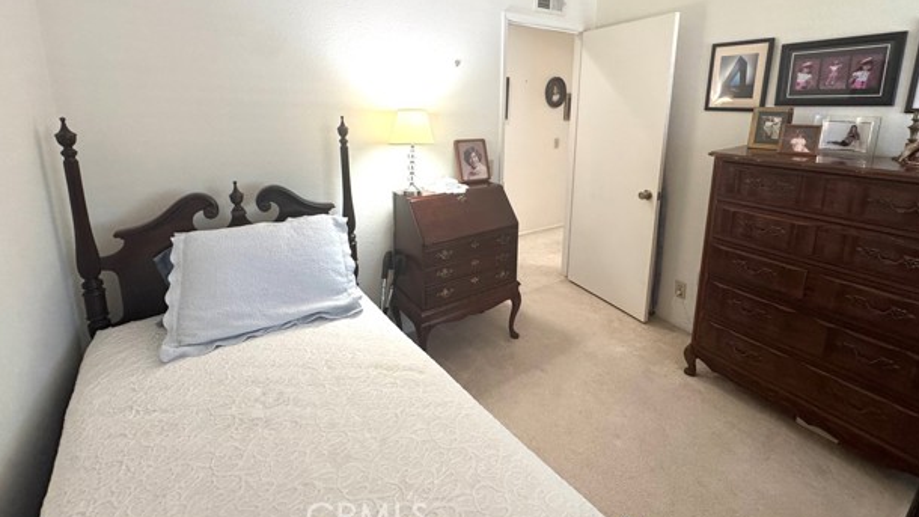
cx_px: 470
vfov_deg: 65.5
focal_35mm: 16
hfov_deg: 99.4
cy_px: 176
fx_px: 390
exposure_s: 1/120
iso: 320
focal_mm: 2.22
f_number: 2.2
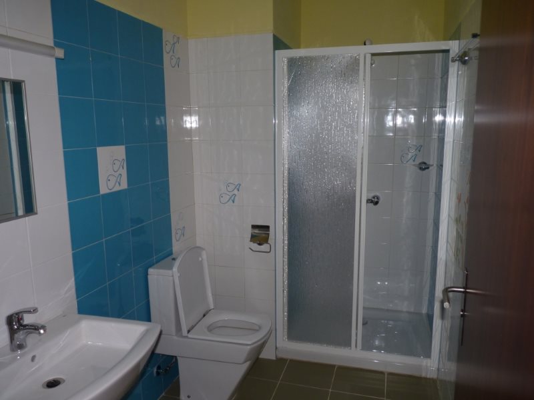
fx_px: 417
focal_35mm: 27
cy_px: 200
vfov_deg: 51.4
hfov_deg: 65.3
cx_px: 267
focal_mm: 4.8
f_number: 2.8
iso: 100
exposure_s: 1/8
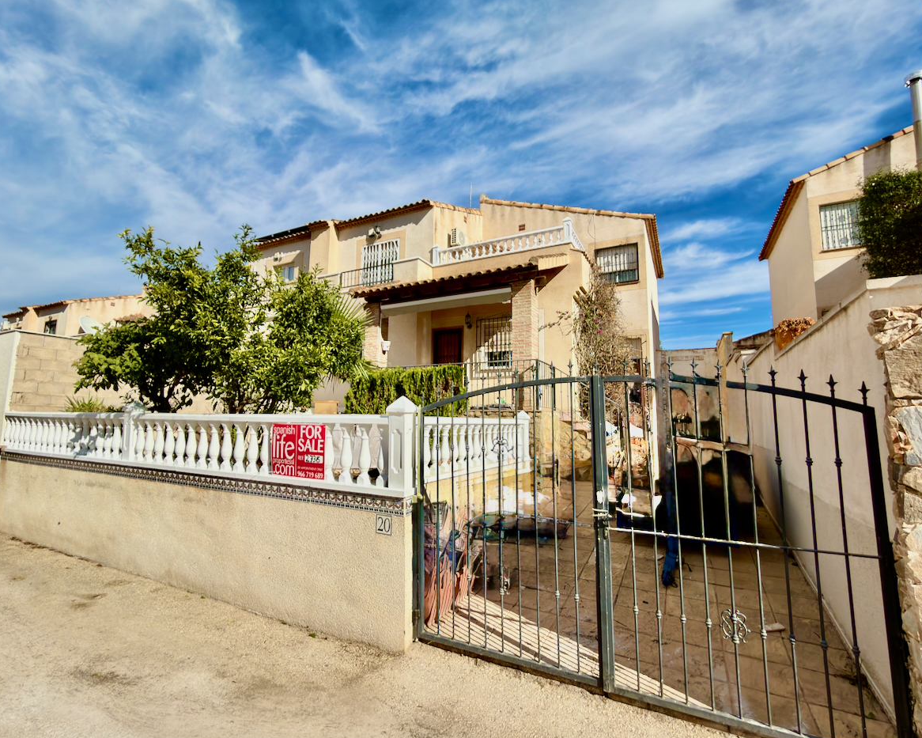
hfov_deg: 96.7
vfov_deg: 84.0
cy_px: 365
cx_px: 489
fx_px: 409
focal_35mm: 15
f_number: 2.2
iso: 20
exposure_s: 1/1435
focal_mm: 2.22
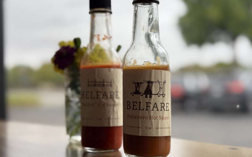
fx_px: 364
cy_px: 73
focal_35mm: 53
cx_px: 130
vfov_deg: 24.4
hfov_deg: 38.2
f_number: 1.78
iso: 64
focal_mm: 6.76
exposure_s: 1/488
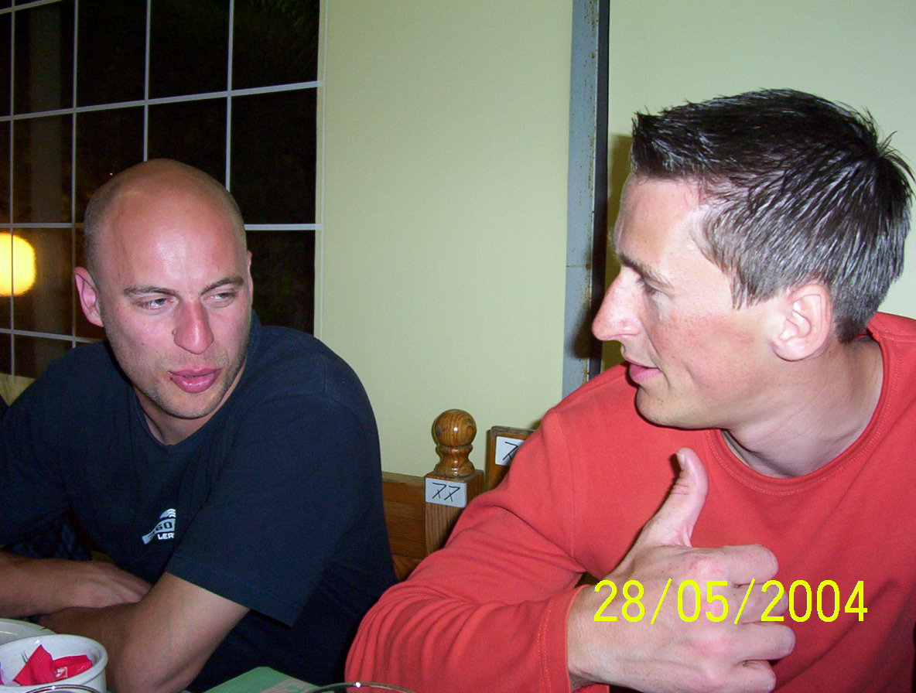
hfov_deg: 43.7
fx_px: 1142
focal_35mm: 43
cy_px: 346
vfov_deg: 33.8
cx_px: 458
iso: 140
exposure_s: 1/60
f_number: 2.73
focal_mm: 5.77
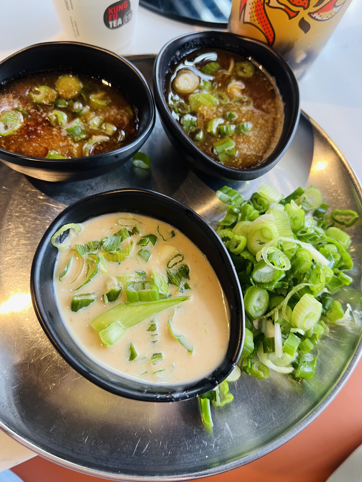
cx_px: 181
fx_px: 363
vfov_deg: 67.3
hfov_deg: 53.1
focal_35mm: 26
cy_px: 241
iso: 80
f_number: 1.5
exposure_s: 1/60
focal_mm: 5.7
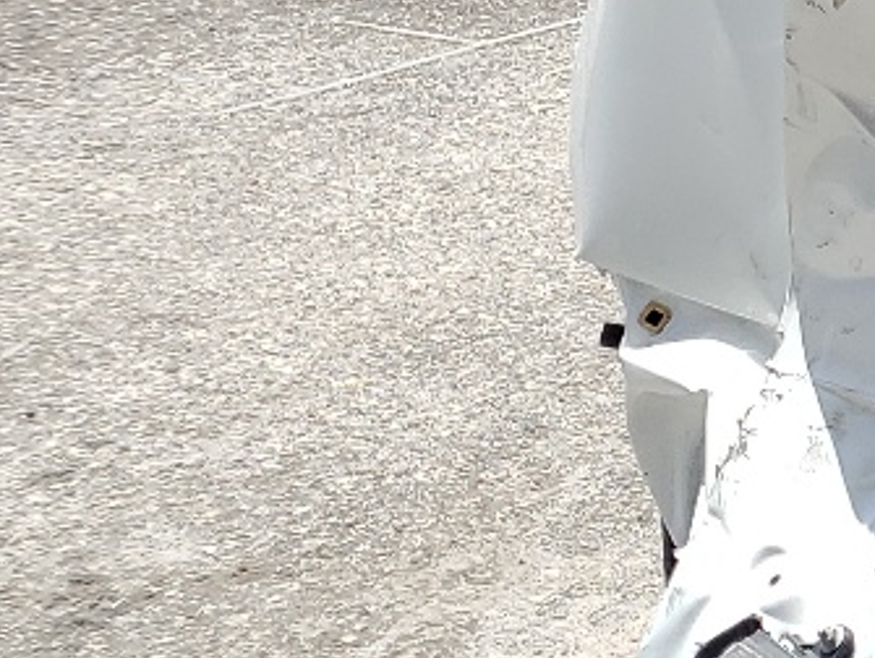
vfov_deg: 11.9
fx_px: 3138
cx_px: 2011
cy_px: 112
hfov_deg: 12.8
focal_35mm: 124
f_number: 1.5
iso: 50
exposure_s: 1/2500
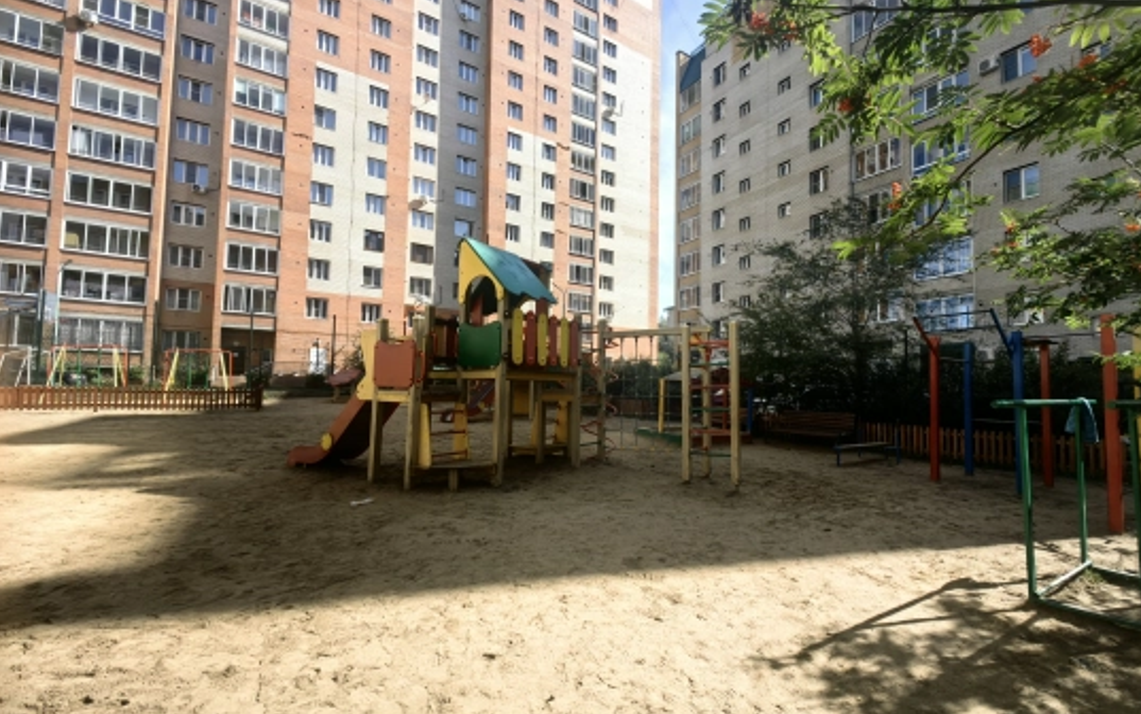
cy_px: 370
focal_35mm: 16
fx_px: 498
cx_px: 654
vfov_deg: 71.3
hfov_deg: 97.1
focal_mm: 1.76
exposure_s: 1/731
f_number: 2.2
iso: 50
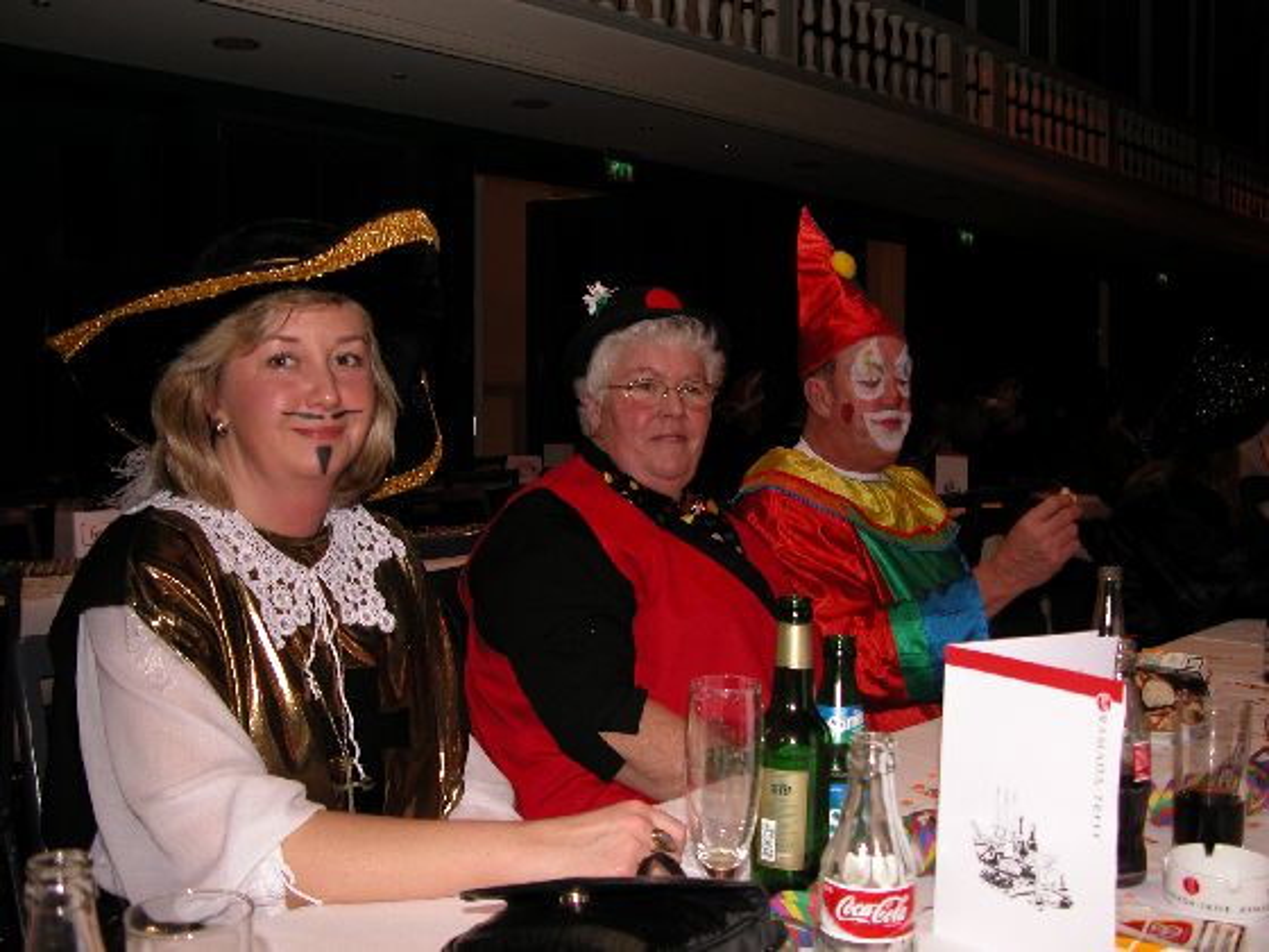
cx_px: 634
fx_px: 1283
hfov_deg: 52.6
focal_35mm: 35
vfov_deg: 40.7
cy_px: 476
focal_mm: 8.9
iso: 100
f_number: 2.8
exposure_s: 1/60
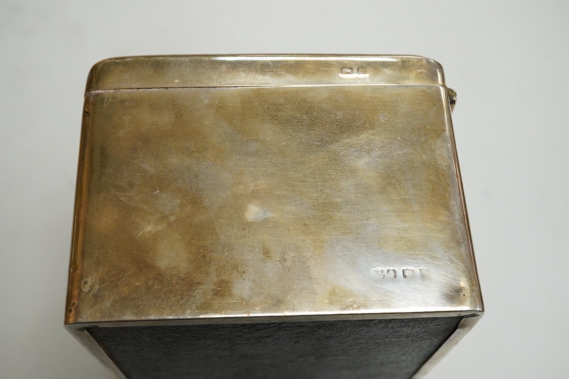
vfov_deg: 29.9
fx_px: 711
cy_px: 190
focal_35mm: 45
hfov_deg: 43.6
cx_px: 284
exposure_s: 1/200
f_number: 10
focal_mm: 30
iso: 2500
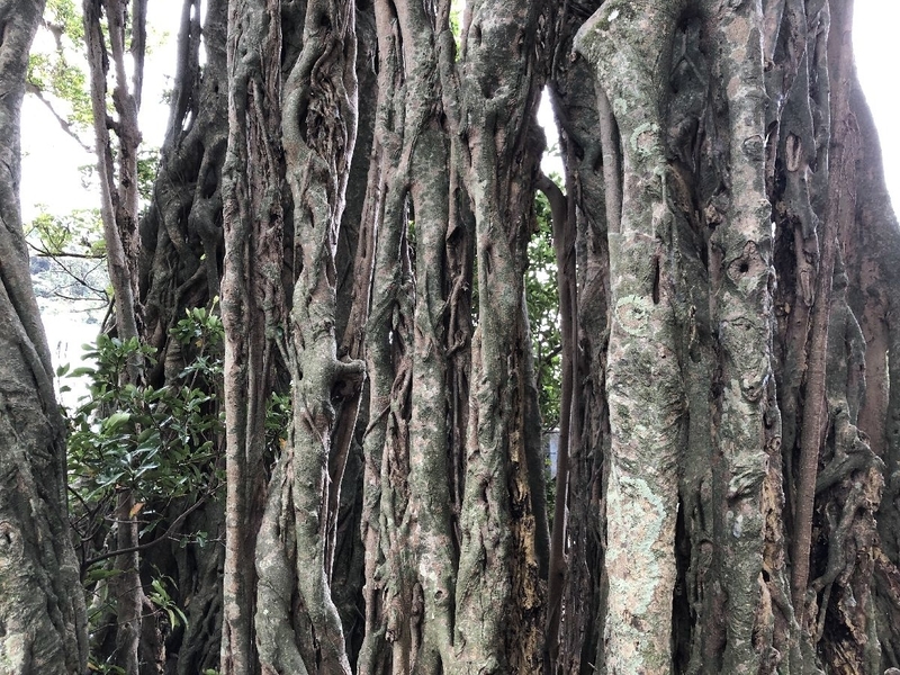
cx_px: 450
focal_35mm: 28
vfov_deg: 49.7
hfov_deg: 63.4
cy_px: 338
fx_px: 728
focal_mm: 4
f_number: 1.8
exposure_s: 1/30
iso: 20
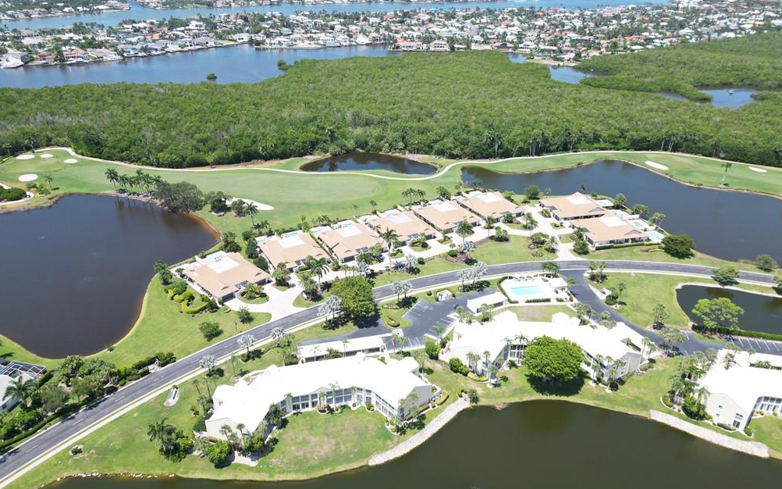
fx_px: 554
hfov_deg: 70.4
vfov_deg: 47.6
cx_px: 396
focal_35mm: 26
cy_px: 236
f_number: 1.7
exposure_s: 1/2000
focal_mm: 6.72
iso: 200
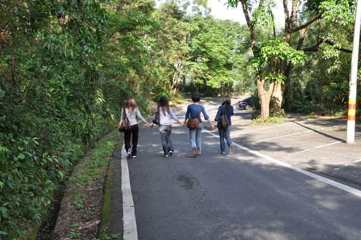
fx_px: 421
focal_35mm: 42
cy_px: 120
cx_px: 180
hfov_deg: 46.4
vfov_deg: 31.8
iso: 200
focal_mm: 28
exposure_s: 1/80
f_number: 8
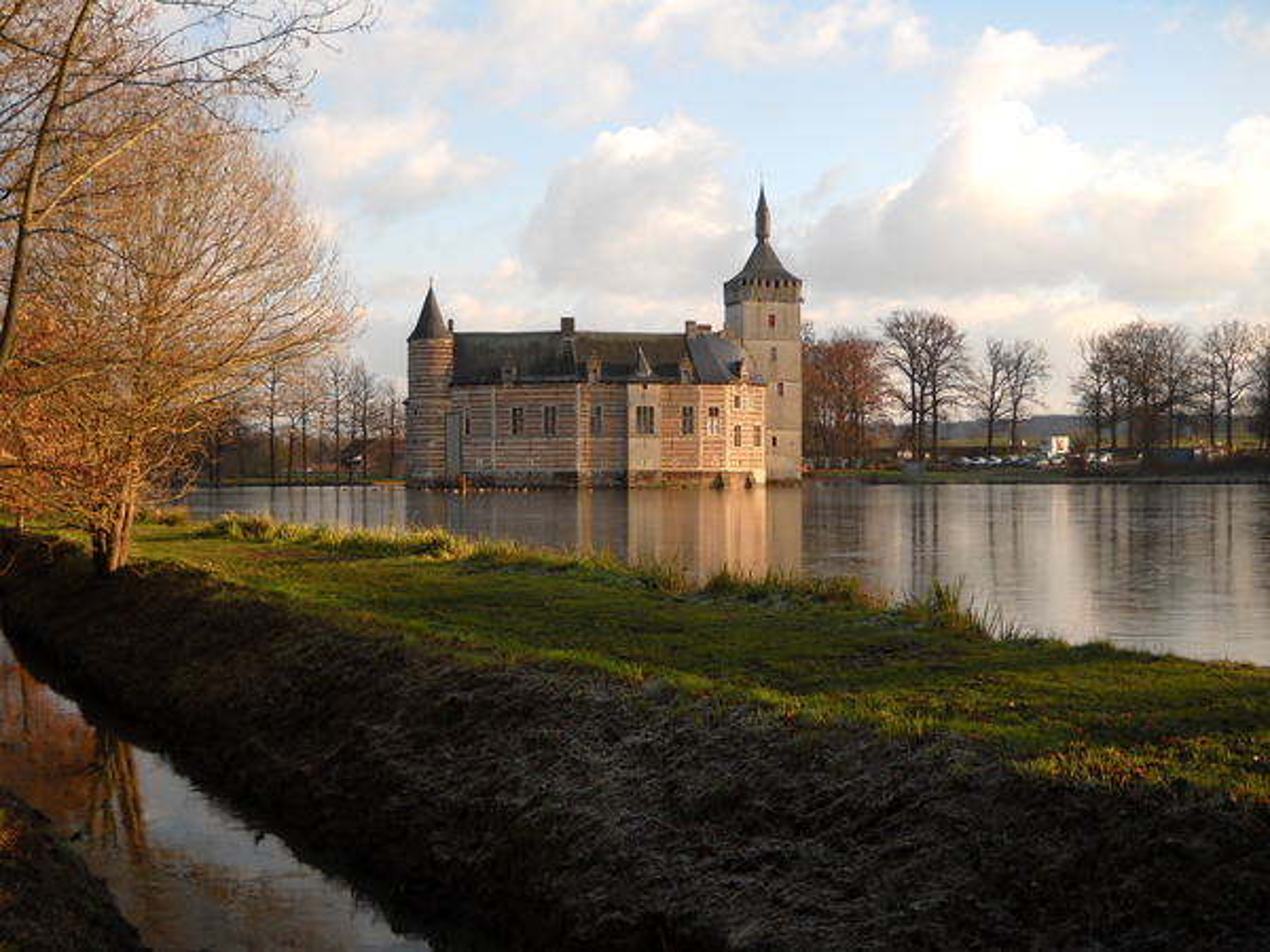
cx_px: 635
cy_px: 476
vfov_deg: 35.1
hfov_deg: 45.8
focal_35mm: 41
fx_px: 1504
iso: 64
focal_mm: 6.72
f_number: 3.1
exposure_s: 1/309
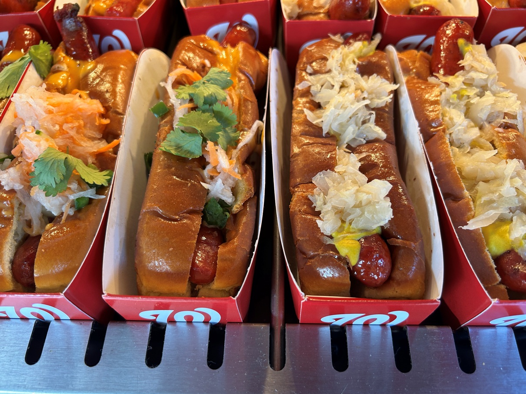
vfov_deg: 53.0
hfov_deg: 67.3
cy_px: 197
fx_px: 395
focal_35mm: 26
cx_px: 263
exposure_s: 1/120
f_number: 1.5
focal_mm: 5.7
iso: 100
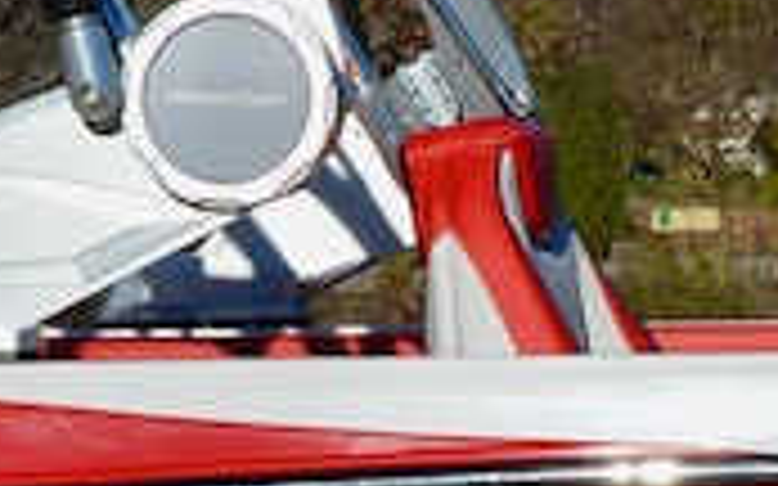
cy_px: 513
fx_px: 5765
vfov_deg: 4.8
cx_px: 612
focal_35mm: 272
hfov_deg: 7.7
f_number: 9
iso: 100
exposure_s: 1/320
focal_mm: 24
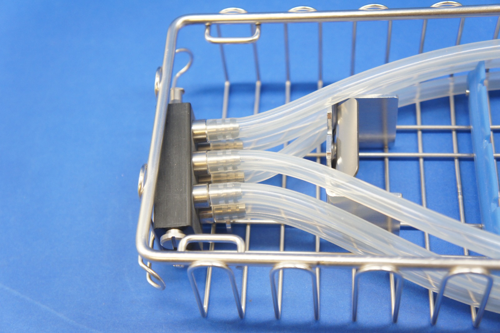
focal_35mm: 57
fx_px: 791
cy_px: 166
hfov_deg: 35.1
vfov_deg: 23.7
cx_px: 250
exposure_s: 1/60
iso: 500
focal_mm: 38
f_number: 4.5
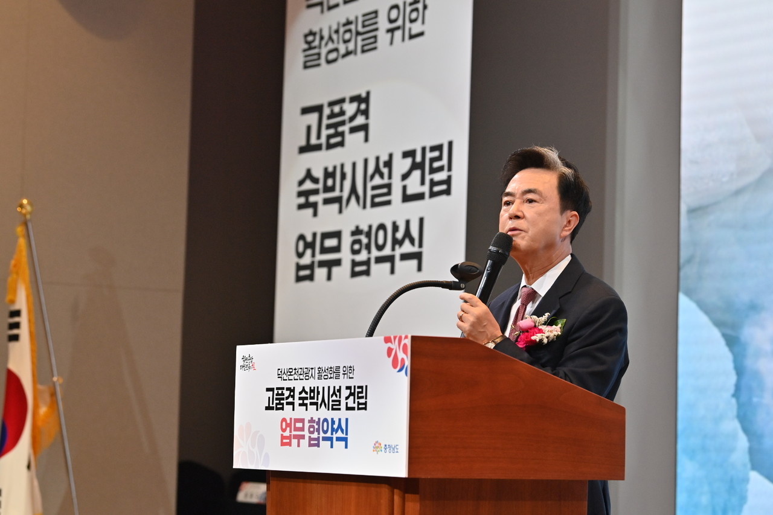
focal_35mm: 98
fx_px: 2104
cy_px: 258
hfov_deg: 20.8
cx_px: 386
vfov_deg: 14.0
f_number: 5
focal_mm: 98
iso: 1250
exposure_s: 1/320
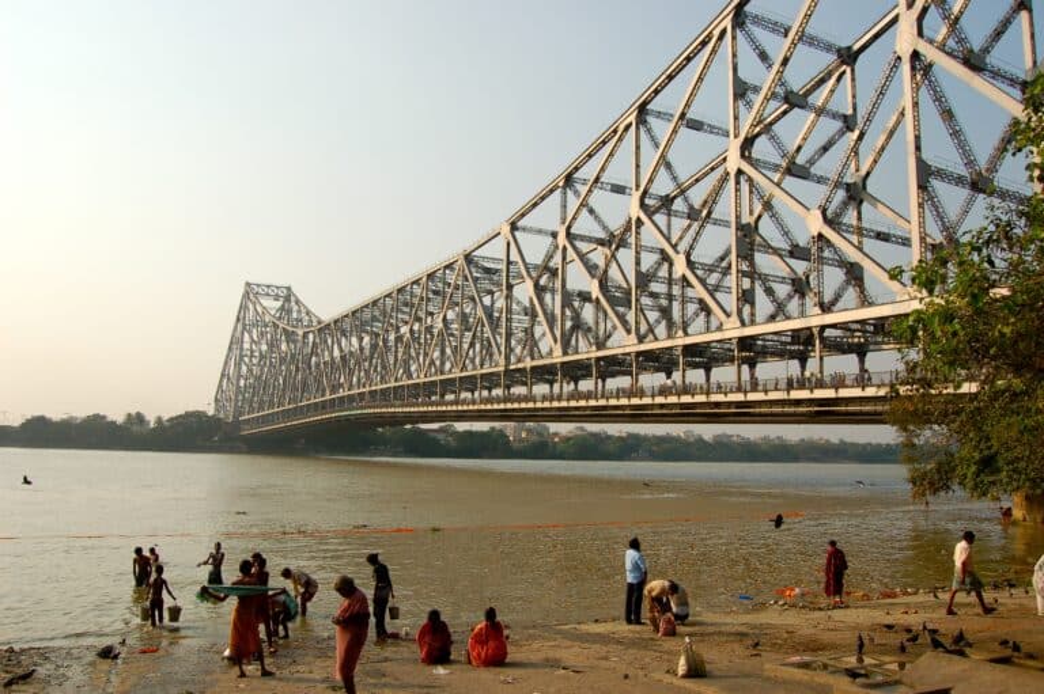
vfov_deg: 47.9
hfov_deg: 67.4
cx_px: 522
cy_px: 347
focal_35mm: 27
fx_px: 782
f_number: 10
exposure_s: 1/320
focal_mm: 18
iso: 200
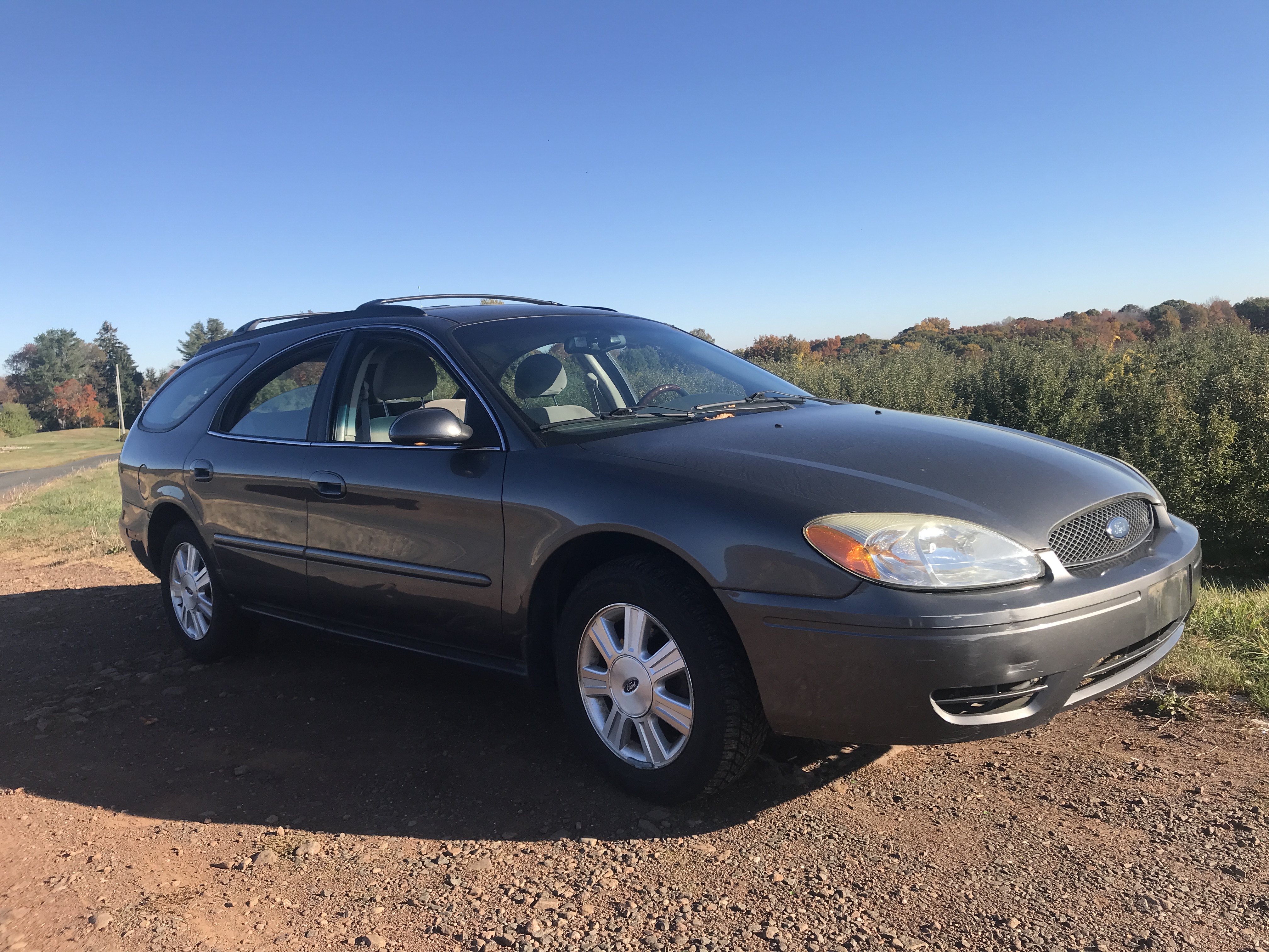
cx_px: 634
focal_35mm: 28
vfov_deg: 49.7
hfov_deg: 63.4
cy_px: 476
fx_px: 1026
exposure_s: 1/1473
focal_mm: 3.99
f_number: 1.8
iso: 20
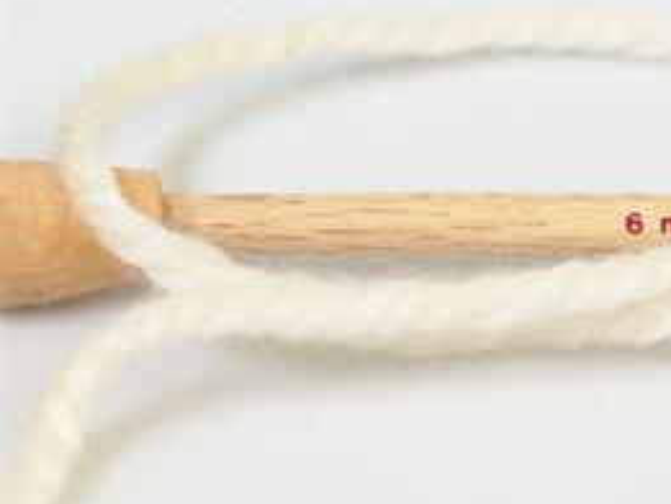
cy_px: 222
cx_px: 512
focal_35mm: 178
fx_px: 3452
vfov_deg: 8.3
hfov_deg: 11.1
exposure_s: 1/49.3
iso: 200
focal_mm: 23.76
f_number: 3
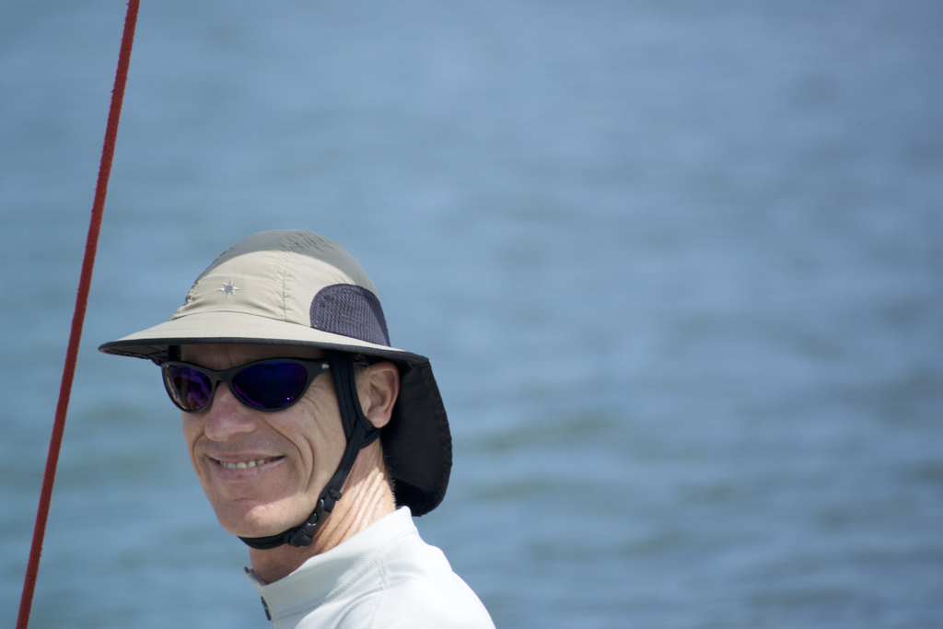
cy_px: 314
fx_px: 21219
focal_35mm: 810
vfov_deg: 1.7
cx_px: 472
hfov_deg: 2.5
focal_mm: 300
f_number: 5.6
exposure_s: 1/640
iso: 160
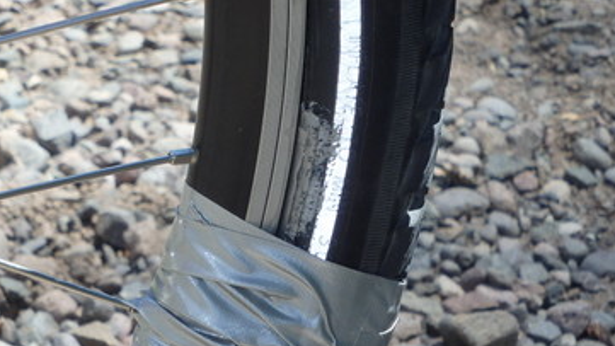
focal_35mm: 211
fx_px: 3441
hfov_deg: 10.2
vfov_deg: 5.7
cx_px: 208
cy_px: 306
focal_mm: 25
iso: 125
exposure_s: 1/160
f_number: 5.9
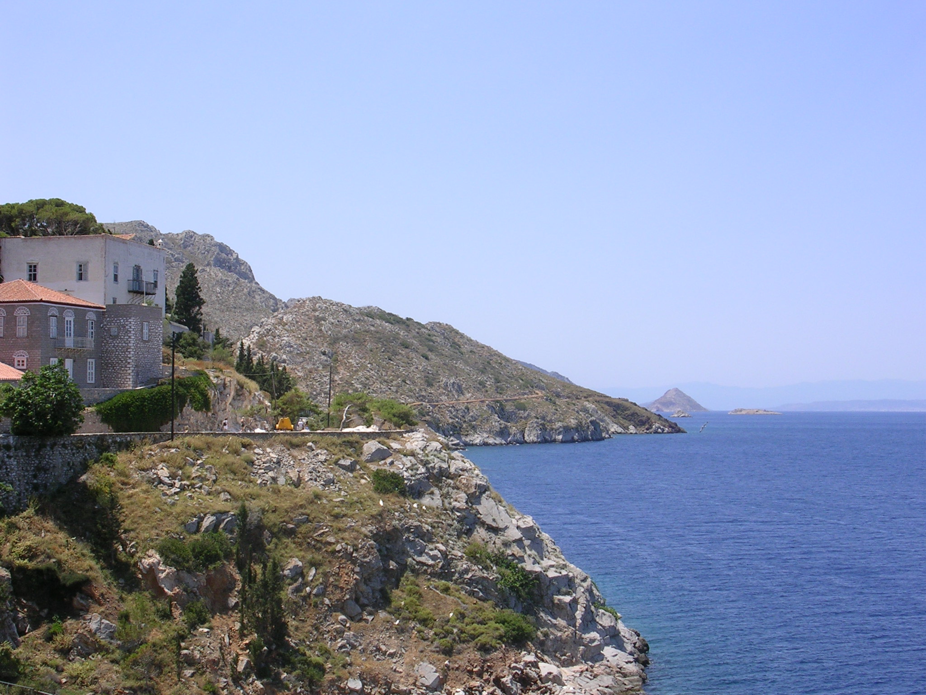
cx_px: 463
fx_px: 1498
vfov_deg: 26.1
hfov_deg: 34.3
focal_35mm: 56
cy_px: 348
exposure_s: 1/238
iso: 50
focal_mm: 8.5
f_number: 6.6
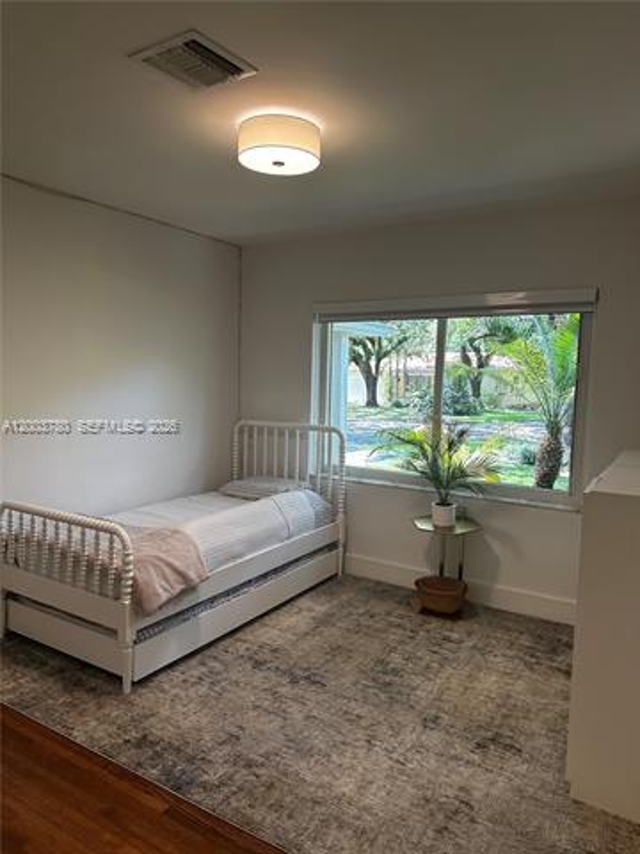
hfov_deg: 56.8
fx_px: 592
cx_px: 320
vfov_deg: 71.6
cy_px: 427
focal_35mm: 24
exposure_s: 1/120
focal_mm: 6.86
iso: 160
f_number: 1.78
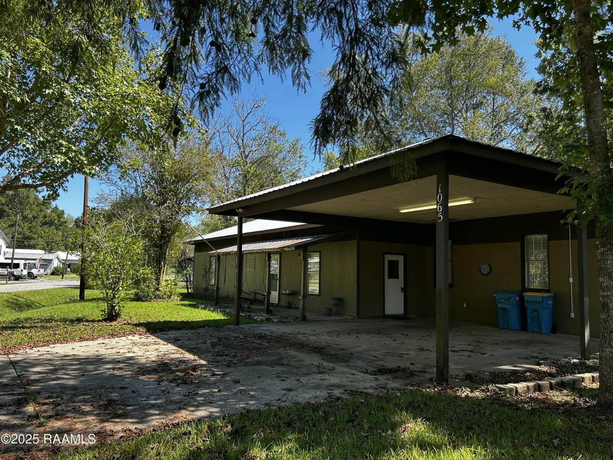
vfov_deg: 53.1
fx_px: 460
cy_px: 230
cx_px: 306
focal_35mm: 26
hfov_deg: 67.3
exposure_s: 1/1079
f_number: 1.5
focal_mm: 5.7
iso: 50
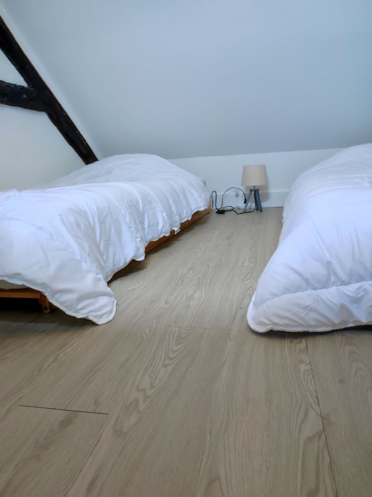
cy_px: 248
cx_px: 186
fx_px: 359
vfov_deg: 69.4
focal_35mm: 25
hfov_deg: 54.8
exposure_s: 1/17
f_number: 1.79
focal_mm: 4.7
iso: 2556
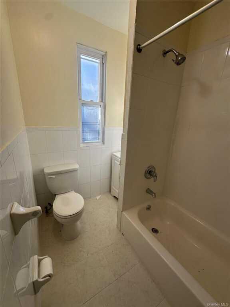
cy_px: 154
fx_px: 124
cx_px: 115
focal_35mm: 14
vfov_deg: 102.1
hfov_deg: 85.7
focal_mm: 2.22
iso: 40
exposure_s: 1/141
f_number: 2.2
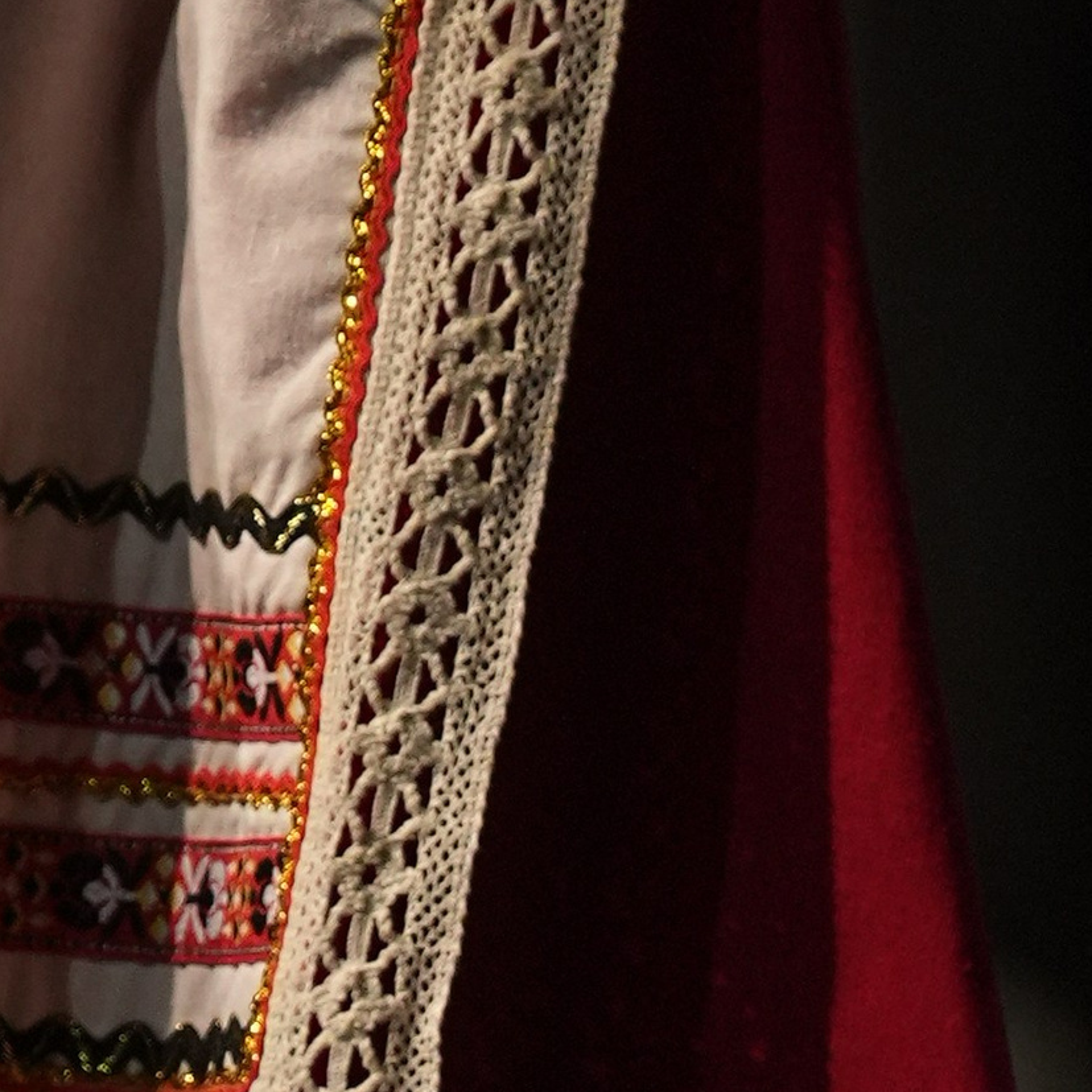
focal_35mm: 1184
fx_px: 42257
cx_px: 599
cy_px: -957
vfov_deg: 1.5
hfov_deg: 1.5
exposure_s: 1/400
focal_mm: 200
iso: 2000
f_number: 2.8
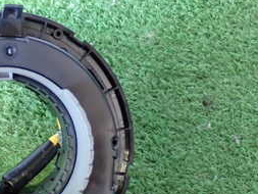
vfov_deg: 16.3
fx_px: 671
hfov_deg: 20.8
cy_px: 168
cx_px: -22
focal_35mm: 90
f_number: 2.7
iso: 800
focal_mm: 6.83
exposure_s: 1/40
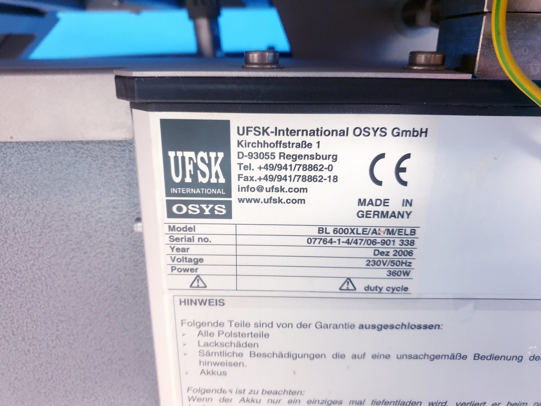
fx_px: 406
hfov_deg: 67.3
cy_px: 203
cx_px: 270
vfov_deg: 53.1
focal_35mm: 26
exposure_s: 1/25
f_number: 1.5
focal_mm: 4.3
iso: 320
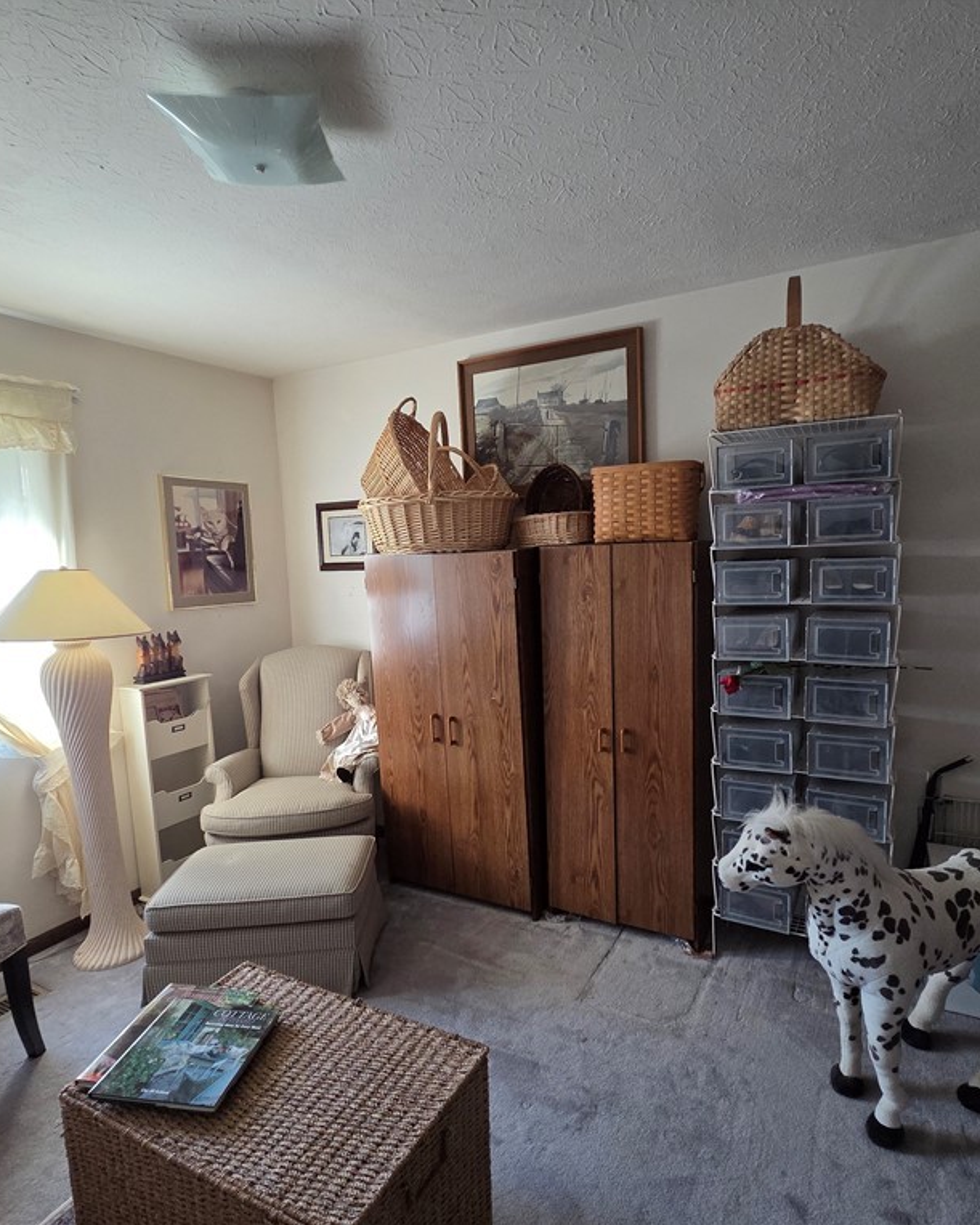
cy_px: 611
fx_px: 616
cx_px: 547
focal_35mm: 17
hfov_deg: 76.7
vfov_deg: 89.6
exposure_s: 1/100
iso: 320
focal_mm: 2.2
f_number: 2.2
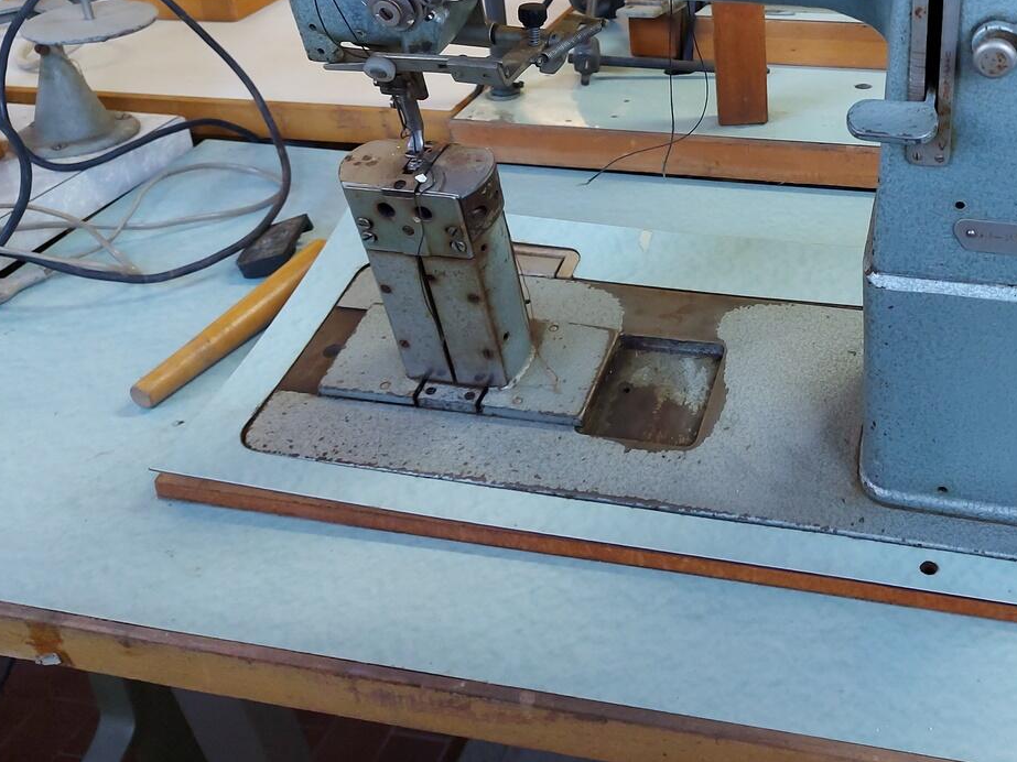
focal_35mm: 39
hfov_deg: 46.1
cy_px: 202
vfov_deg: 36.1
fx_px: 1146
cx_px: 765
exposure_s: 1/50
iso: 160
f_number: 1.8
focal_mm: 5.23
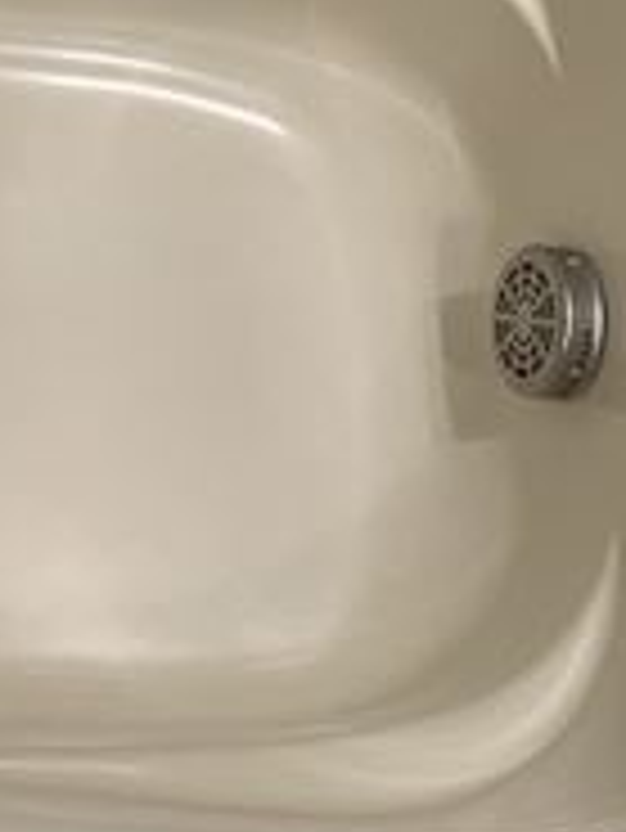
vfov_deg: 21.2
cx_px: -333
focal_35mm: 90
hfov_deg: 15.1
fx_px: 2168
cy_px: 63
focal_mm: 4.25
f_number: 1.8
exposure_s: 1/50
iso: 125
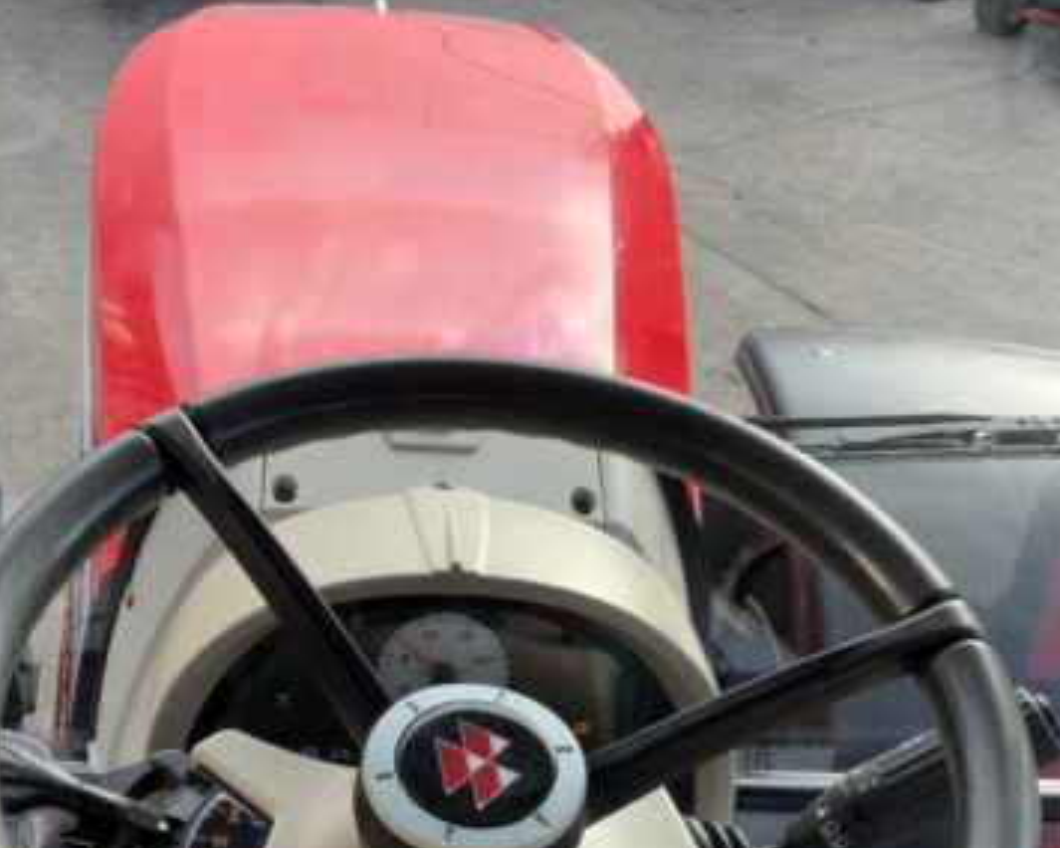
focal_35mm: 51
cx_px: 442
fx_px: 1600
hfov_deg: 36.6
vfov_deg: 28.9
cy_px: 702
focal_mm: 3
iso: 16
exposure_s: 1/169
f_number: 1.8
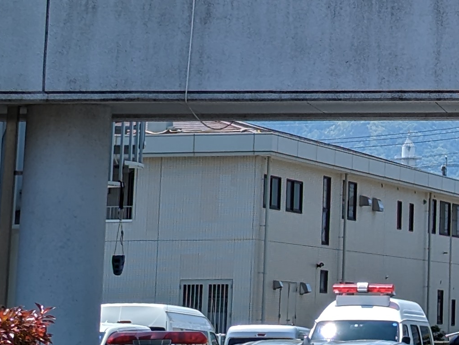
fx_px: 2562
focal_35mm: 193
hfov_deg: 9.9
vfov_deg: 7.5
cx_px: 686
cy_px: -224
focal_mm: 6.81
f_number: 1.85
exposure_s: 1/1808
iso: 42
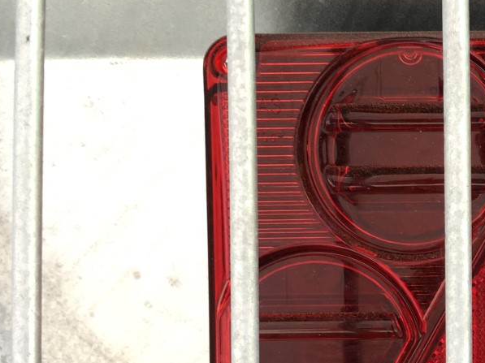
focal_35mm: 70
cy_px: 261
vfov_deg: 20.9
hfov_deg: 25.6
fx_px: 980
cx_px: 540
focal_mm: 4.15
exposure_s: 1/50
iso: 25
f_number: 2.2
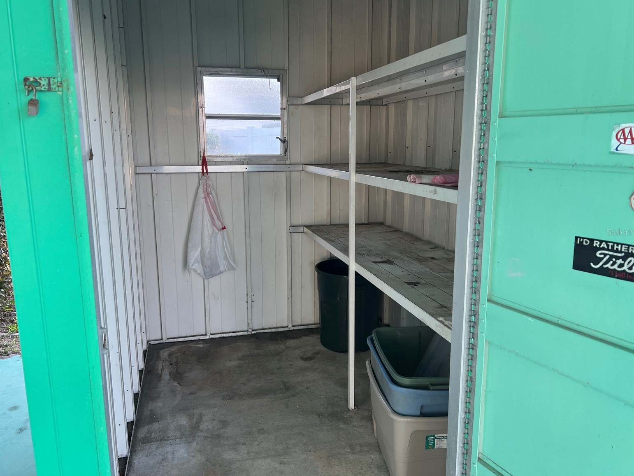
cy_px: 232
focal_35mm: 27
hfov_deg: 65.3
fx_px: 495
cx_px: 316
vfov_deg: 51.4
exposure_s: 1/121
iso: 64
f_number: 1.5
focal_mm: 5.7
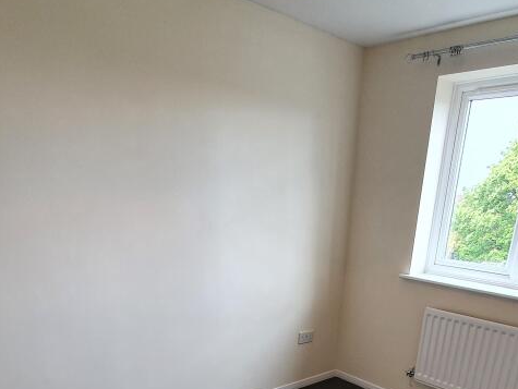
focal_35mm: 28
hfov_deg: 62.8
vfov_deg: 43.0
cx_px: 312
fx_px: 419
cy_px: 387
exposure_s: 1/50
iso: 64
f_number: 2.2
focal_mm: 1.8
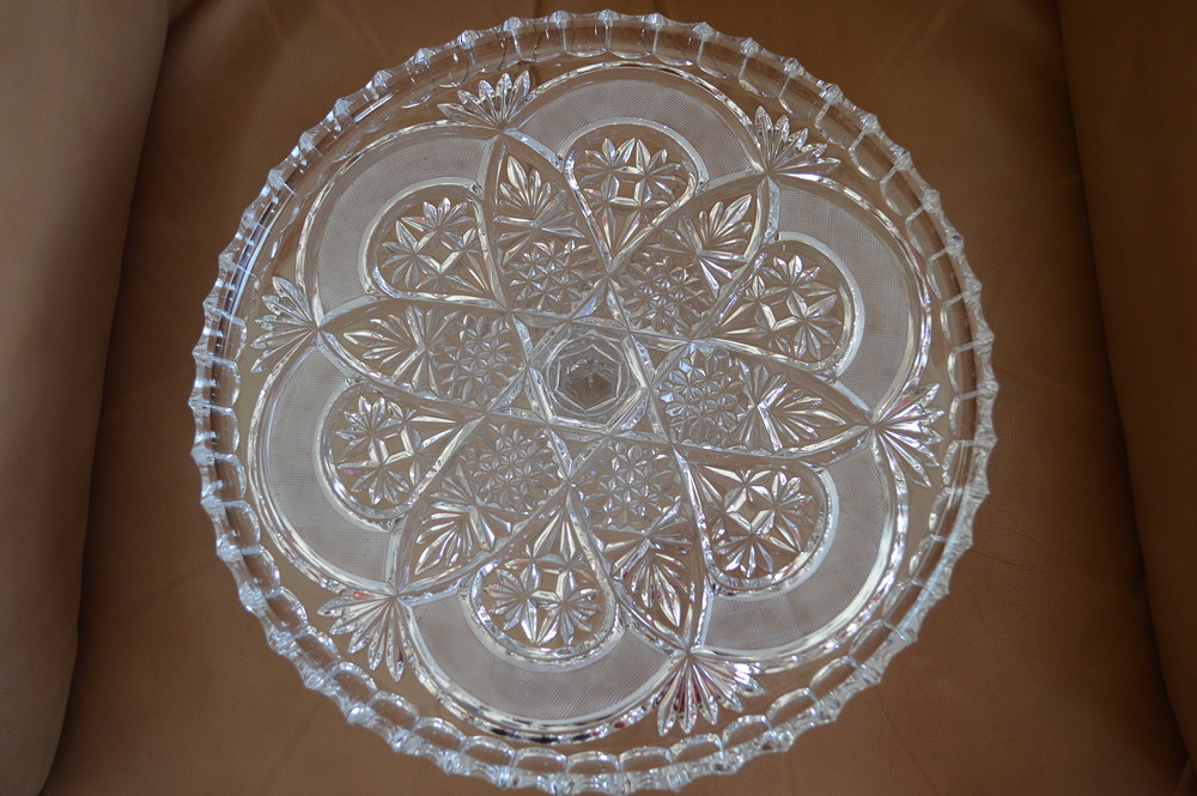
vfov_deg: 43.5
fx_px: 997
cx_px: 598
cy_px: 398
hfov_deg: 62.0
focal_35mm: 30
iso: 450
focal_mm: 20
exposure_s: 1/60
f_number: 4
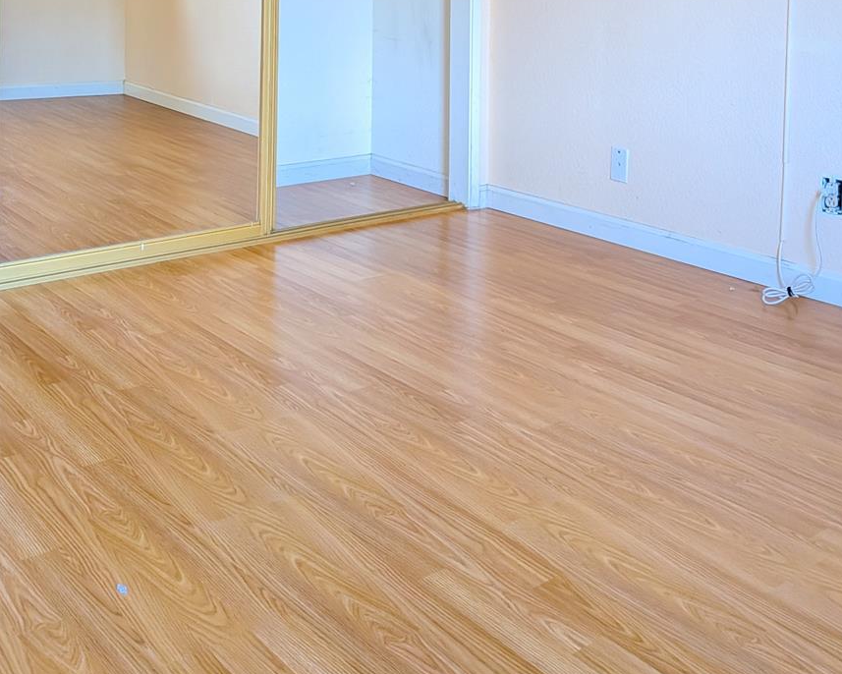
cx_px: 393
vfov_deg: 33.4
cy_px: 0
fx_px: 1022
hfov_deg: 44.8
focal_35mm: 41
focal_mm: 4.53
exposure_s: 1/50
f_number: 1.7
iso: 120
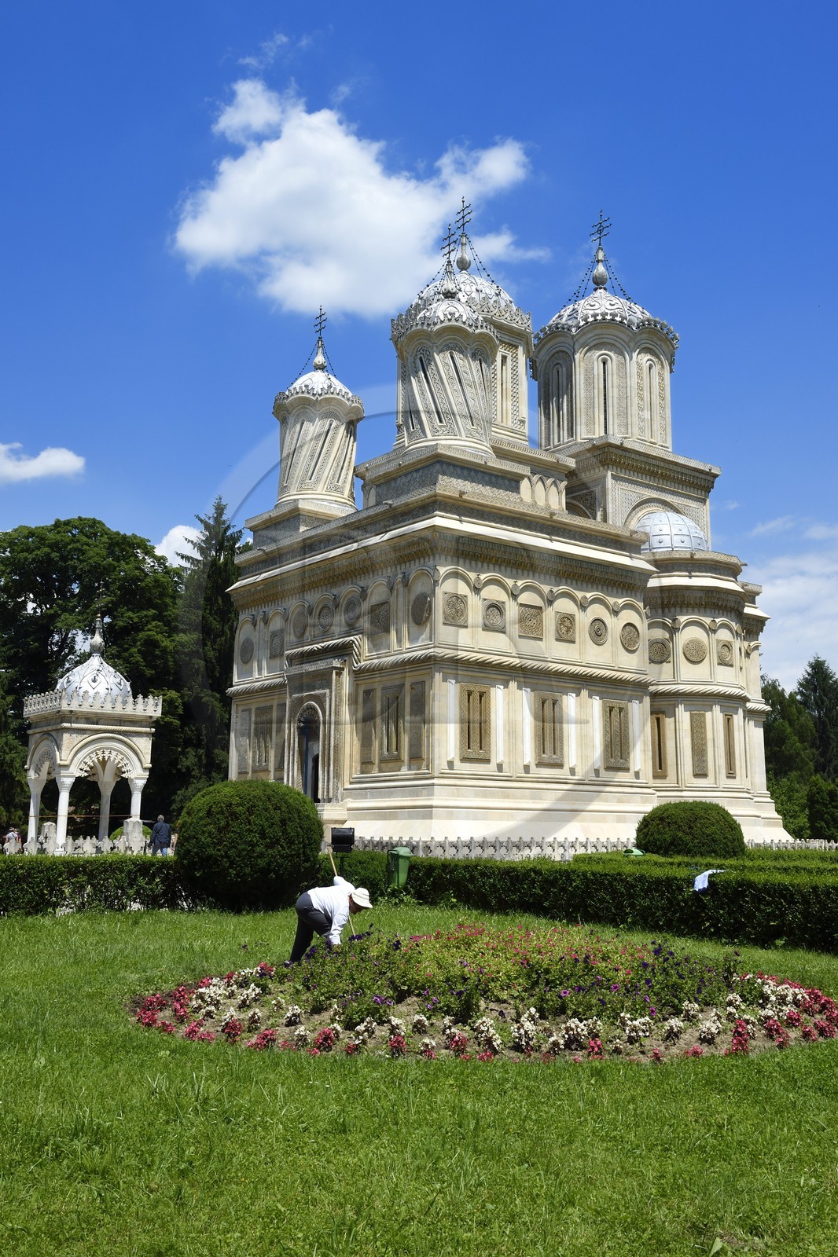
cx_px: 419
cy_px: 628
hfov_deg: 41.1
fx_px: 1118
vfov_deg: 58.7
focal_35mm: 32
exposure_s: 1/200
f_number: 16
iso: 200
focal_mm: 32
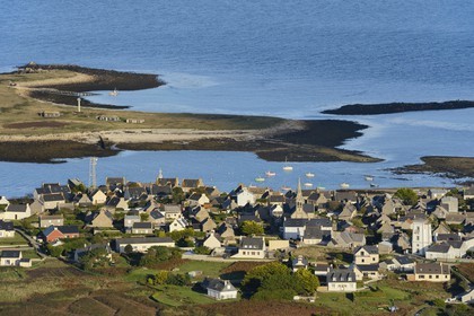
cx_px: 237
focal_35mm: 200
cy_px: 158
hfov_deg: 10.3
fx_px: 2633
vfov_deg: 6.9
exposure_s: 1/1250
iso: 800
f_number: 13
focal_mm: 200
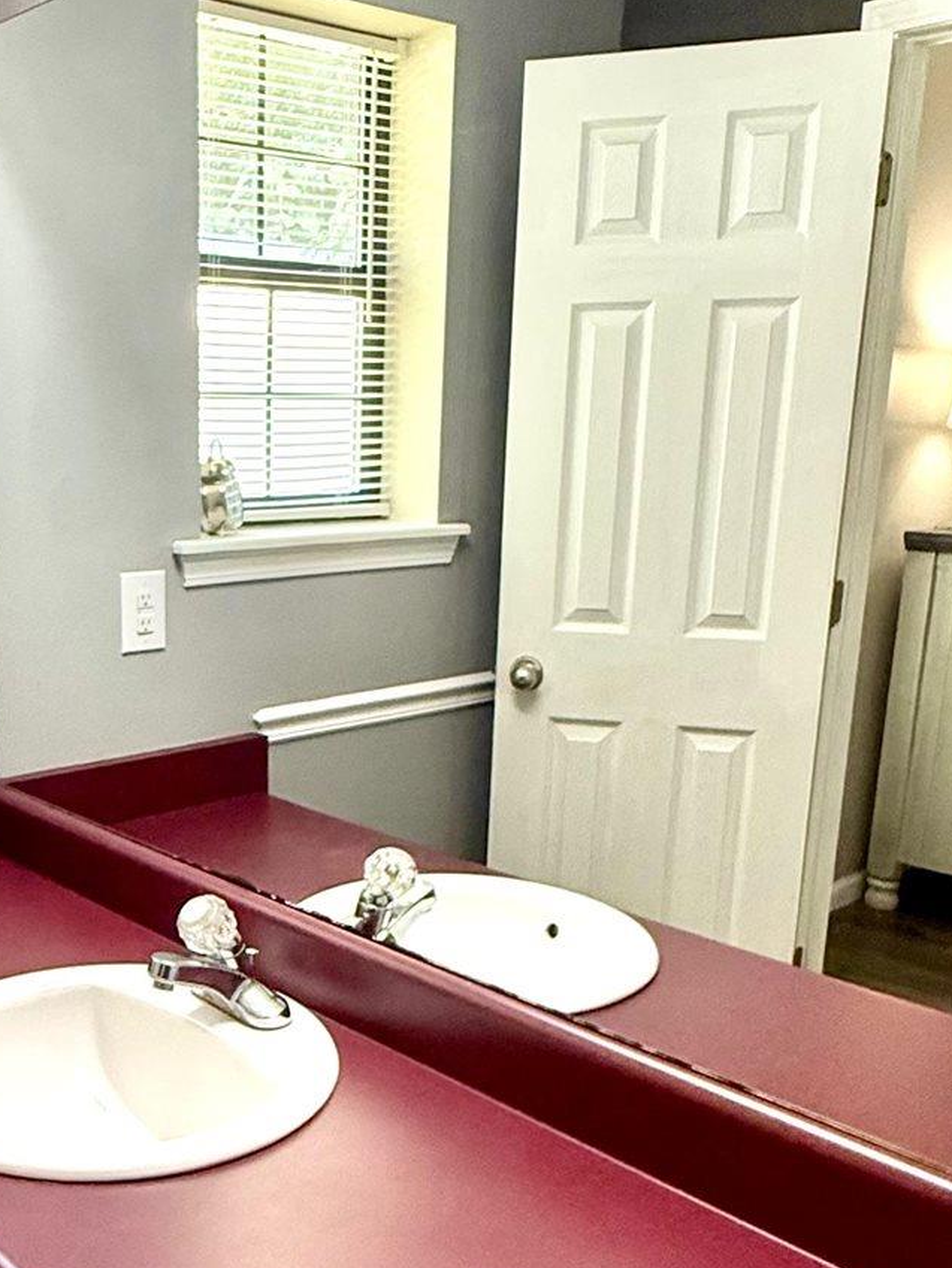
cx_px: 218
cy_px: 781
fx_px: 1393
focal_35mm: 38
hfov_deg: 36.7
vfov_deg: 48.6
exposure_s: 1/120
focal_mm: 2.22
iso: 250
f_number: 2.2
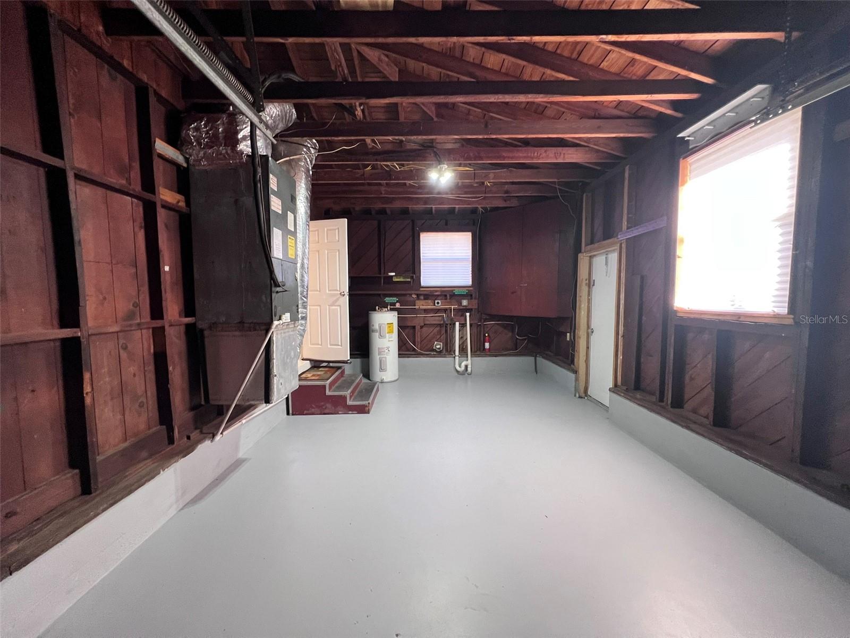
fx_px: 319
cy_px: 319
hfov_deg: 106.2
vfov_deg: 89.9
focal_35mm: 13
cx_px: 425
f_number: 1.8
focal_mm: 1.57
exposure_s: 1/60
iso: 320
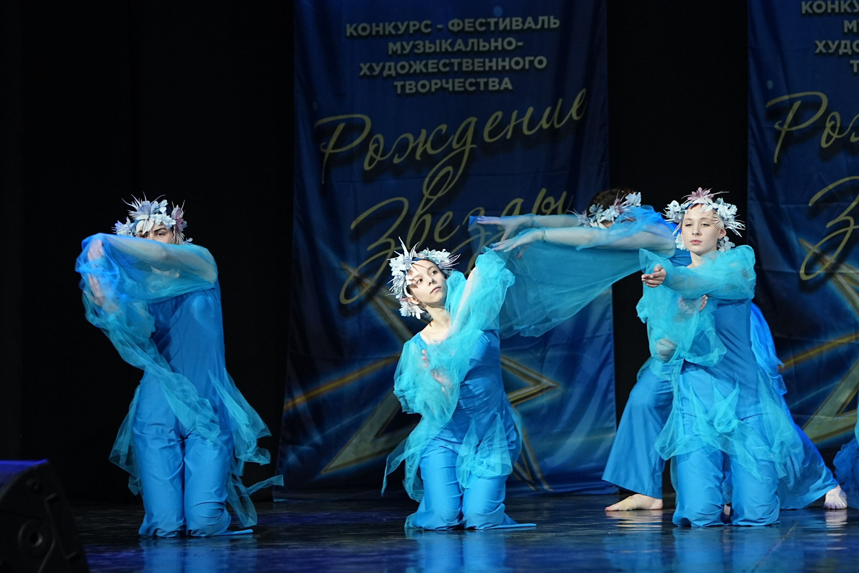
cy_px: 286
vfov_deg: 6.3
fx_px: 5178
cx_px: 430
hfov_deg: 9.5
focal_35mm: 217
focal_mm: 145
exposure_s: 1/400
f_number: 2.8
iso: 2000
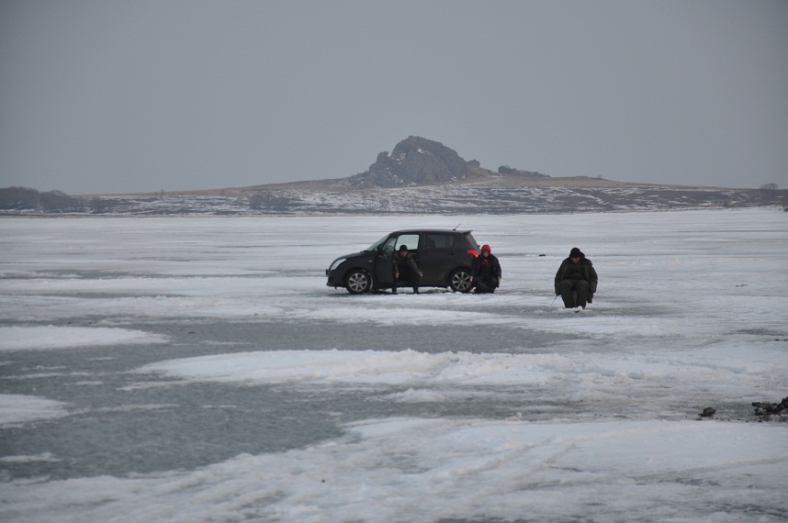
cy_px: 262
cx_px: 394
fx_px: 3444
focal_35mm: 158
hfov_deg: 13.1
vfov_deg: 8.7
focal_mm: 105
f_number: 5.6
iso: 400
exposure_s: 1/80
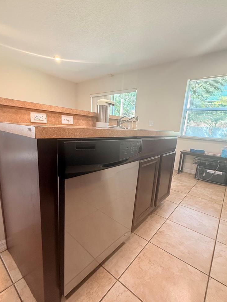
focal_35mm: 17
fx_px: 149
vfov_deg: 90.9
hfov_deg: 74.7
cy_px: 161
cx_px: 110
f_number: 2.2
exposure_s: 1/120
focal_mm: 2.22
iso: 400
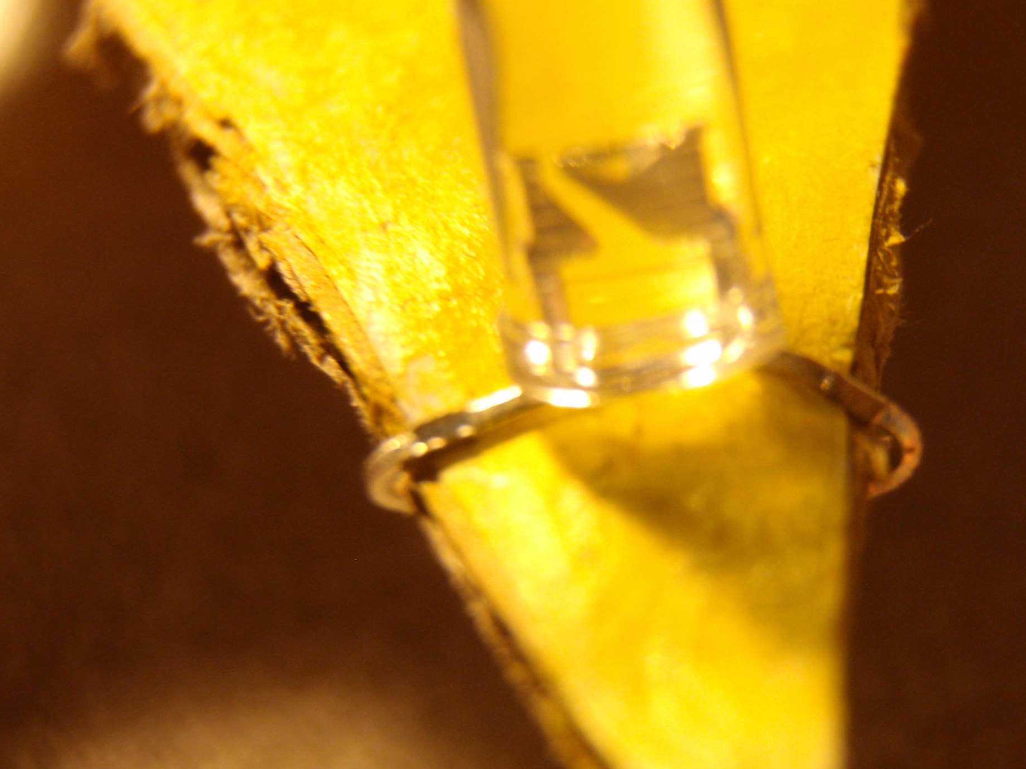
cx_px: 673
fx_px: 1482
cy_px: 473
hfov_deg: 37.8
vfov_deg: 29.0
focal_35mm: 50
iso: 200
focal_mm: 6.53
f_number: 4.1
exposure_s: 1/13
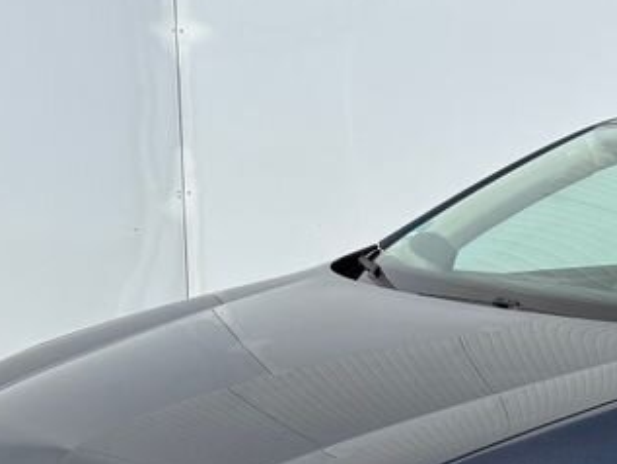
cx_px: 695
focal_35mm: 84
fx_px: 1498
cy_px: 505
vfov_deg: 17.0
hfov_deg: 21.9
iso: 50
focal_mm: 5.96
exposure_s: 1/4065
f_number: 1.6
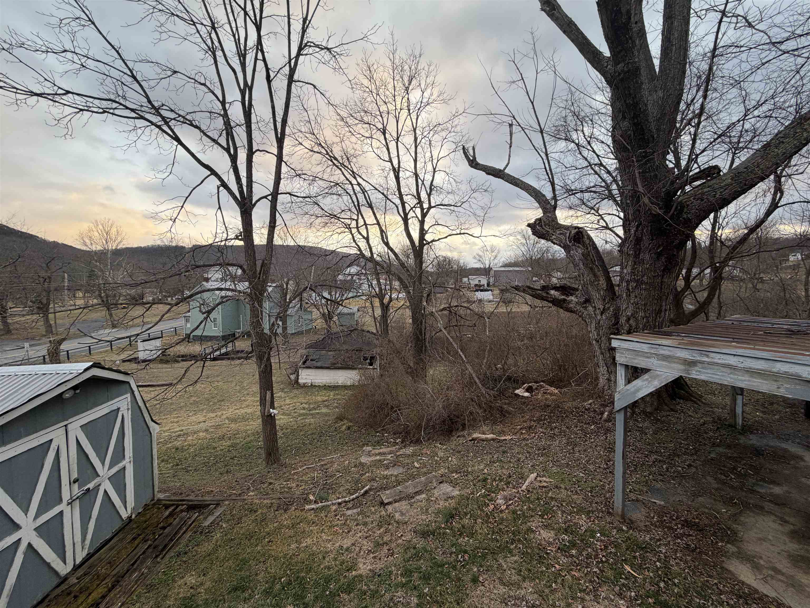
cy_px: 304
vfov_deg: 85.7
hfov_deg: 102.1
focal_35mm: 14
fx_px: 328
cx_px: 405
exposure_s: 1/121
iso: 50
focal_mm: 2.22
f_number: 2.2
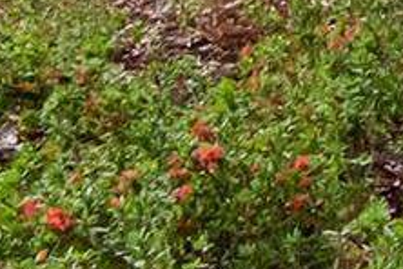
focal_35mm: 216
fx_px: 2418
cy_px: -613
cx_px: 788
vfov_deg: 5.8
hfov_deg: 9.0
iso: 800
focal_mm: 20
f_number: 8
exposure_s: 1/1600
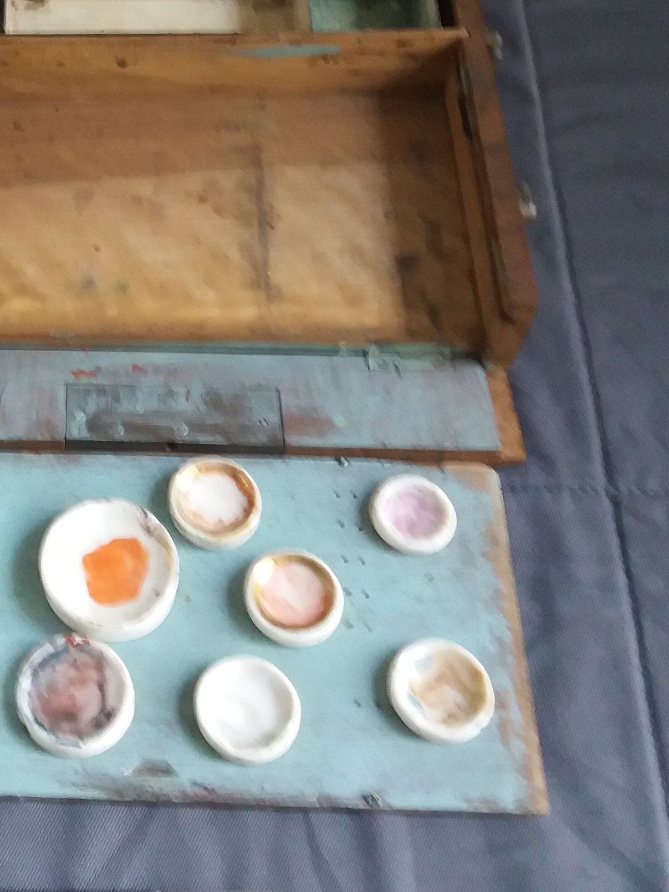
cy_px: 258
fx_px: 1521
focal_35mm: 59
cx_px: -3
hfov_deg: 23.7
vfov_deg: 32.3
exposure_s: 1/17
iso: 200
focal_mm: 3.7
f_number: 1.9
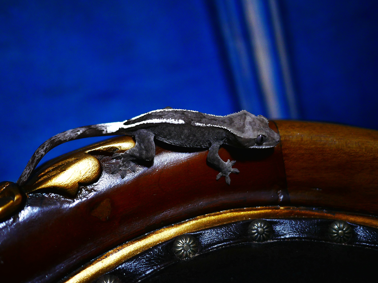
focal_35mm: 40
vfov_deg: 36.0
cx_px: 189
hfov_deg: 46.8
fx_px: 437
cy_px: 142
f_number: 1.7
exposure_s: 1/60.2
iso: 1250
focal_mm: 20
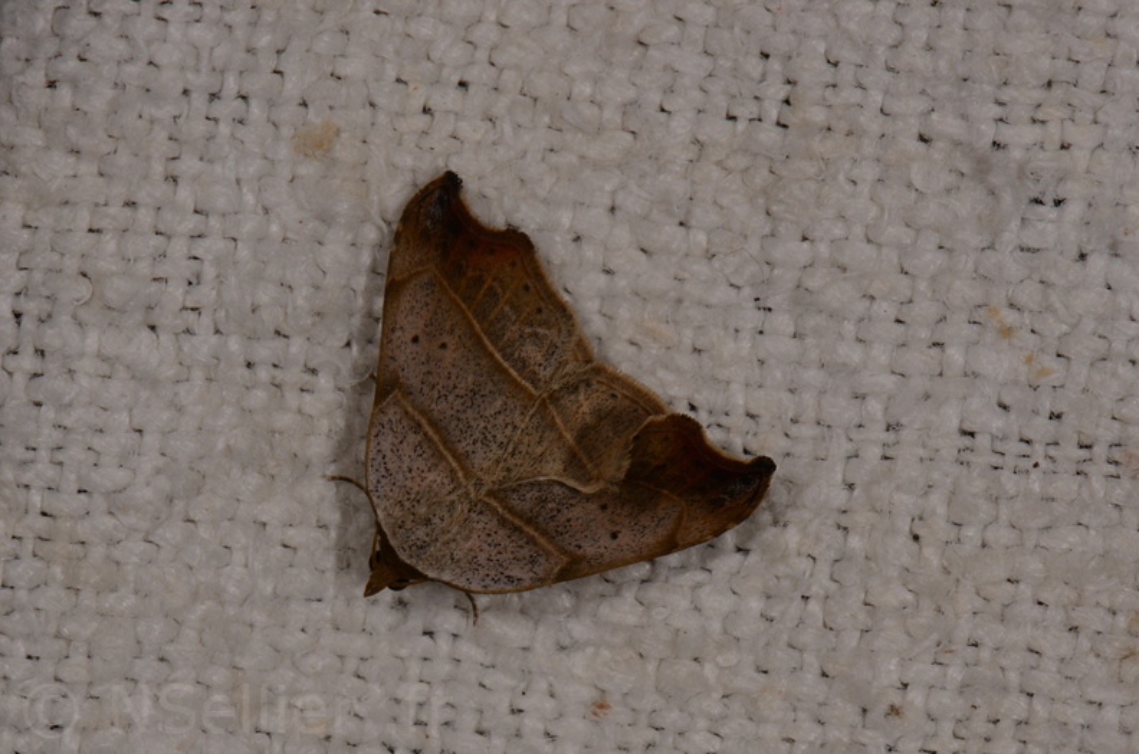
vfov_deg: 10.7
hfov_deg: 16.1
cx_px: 570
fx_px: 4024
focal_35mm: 128
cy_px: 377
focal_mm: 85
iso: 100
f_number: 25
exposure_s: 1/60
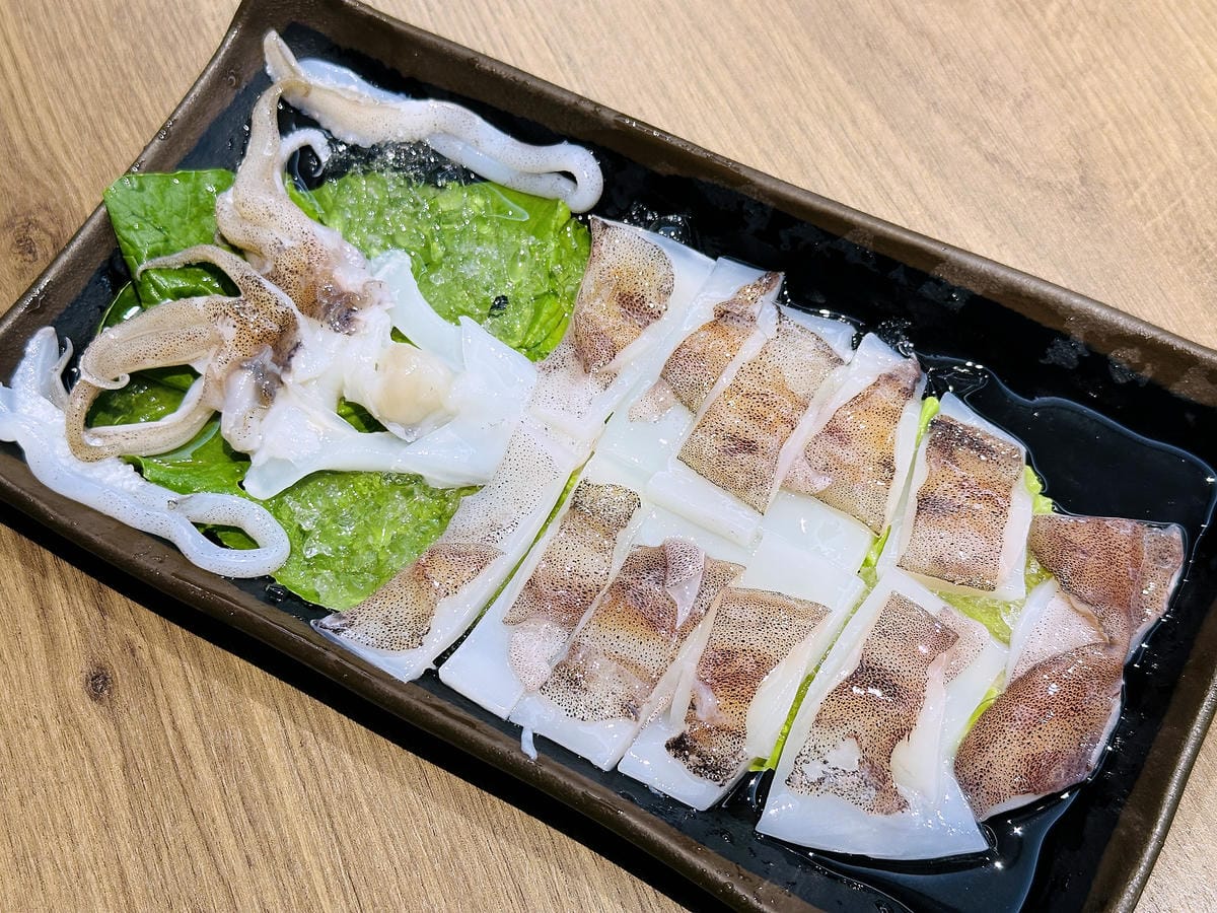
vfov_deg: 30.3
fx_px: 1688
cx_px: 608
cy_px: 456
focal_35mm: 48
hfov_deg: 39.7
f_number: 1.78
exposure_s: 1/70
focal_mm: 6.86
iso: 80
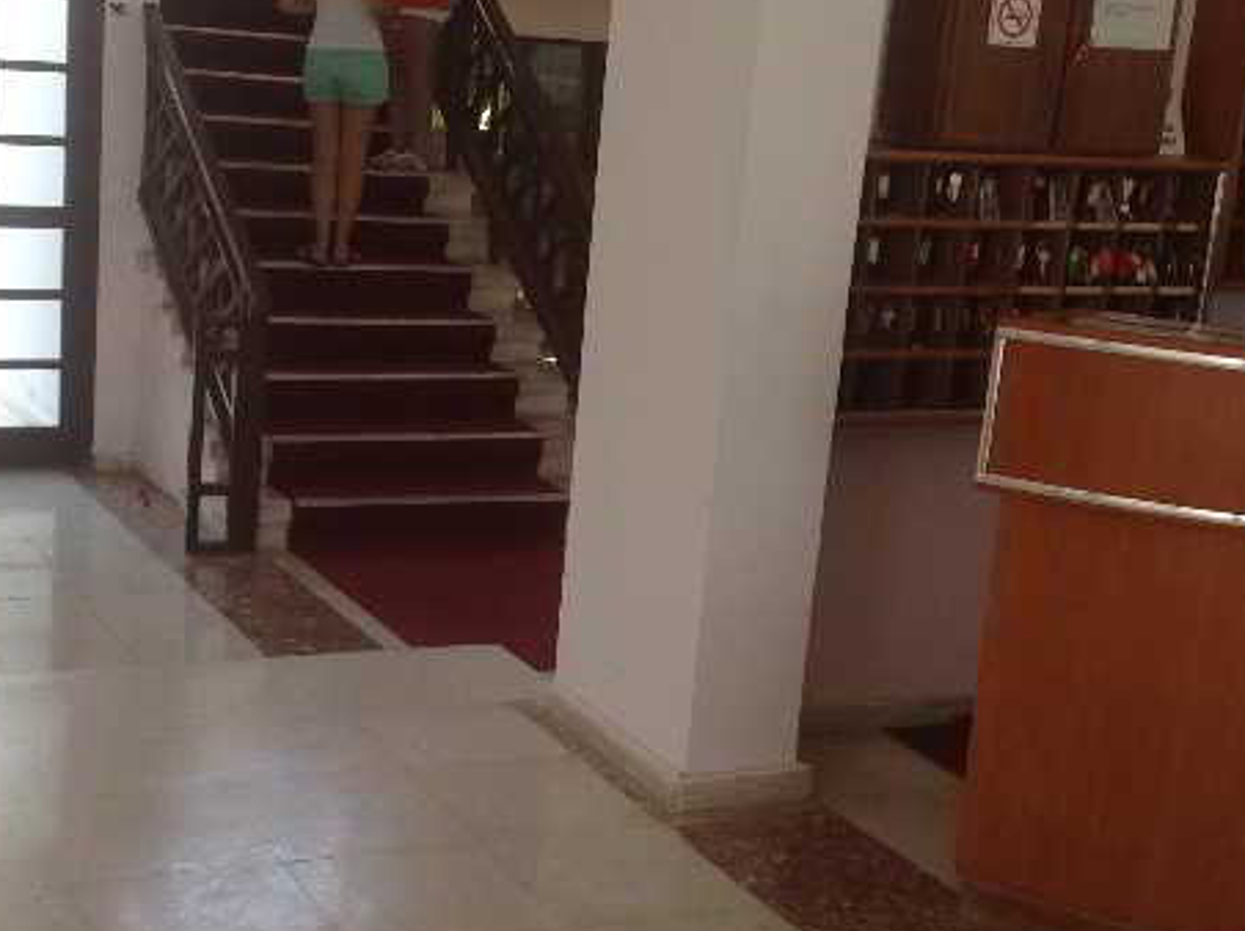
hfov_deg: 31.1
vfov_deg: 23.6
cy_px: 515
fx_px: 2228
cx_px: 493
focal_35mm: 62
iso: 64
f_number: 2.4
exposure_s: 1/120
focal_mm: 4.28
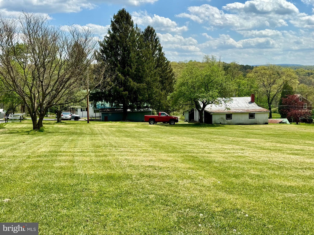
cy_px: 118
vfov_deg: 30.3
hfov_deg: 39.7
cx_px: 157
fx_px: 435
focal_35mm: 48
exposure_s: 1/4310
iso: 64
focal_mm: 6.76
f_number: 1.78
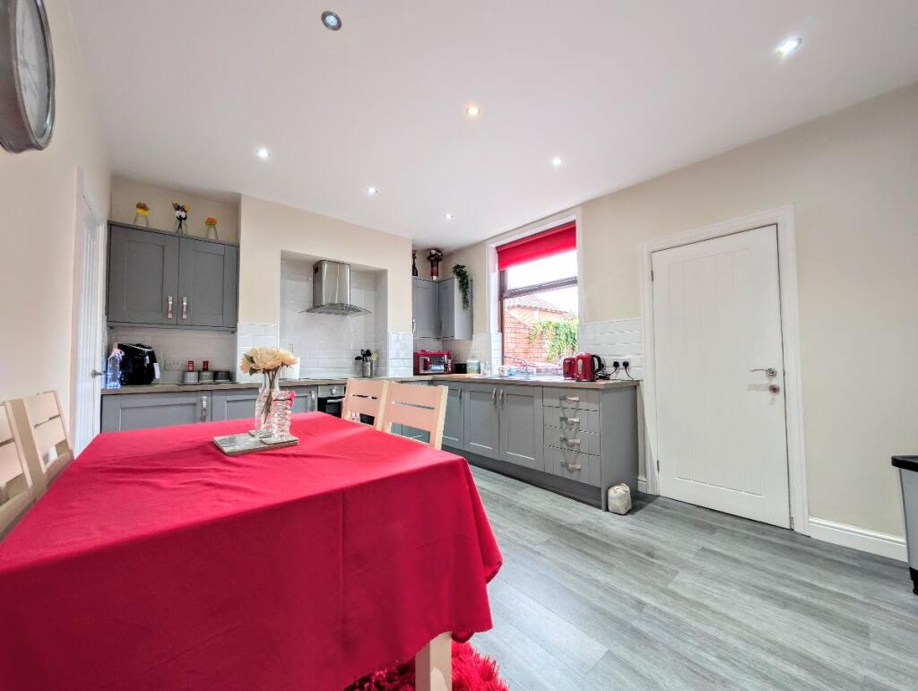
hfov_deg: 110.5
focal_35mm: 12
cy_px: 346
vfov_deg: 94.6
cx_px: 459
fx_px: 319
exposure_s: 1/50
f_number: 1.7
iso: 53
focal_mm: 2.02
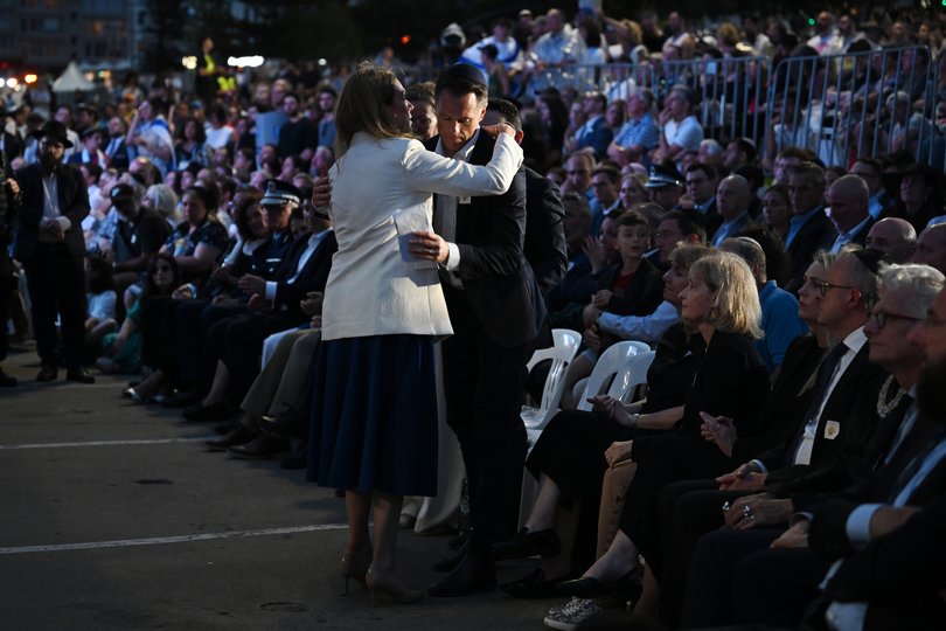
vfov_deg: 19.5
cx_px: 473
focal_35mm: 70
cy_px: 316
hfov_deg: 28.8
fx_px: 1839
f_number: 2.8
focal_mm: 70
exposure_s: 1/160
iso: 2000
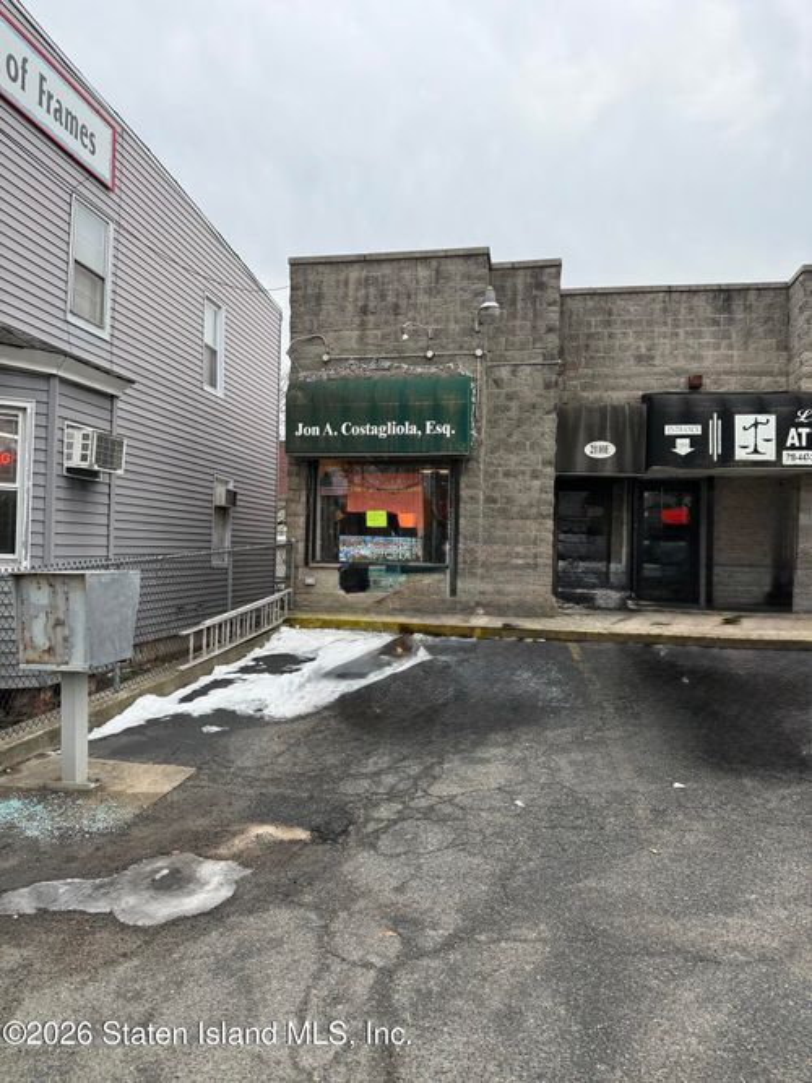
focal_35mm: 24
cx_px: 406
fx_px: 751
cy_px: 542
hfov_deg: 56.8
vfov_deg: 71.6
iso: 80
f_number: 1.78
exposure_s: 1/967
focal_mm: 6.76
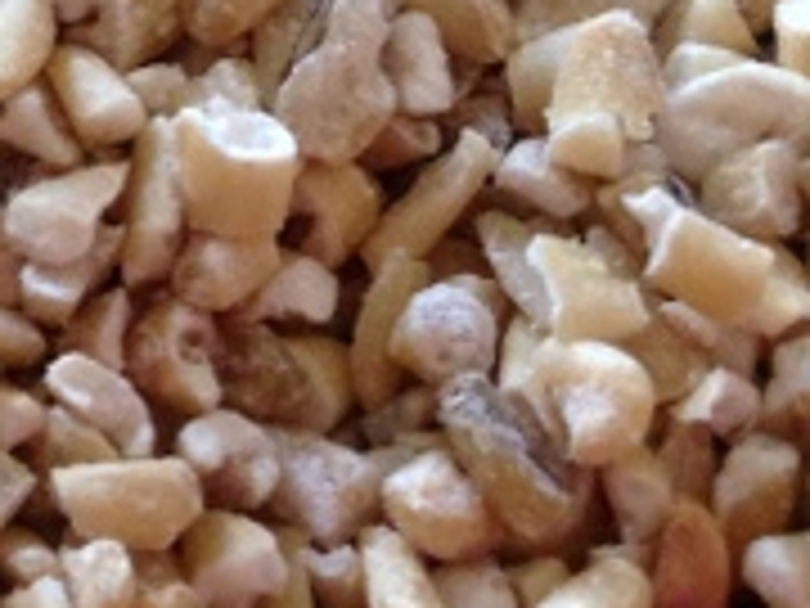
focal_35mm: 147
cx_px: -846
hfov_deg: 11.9
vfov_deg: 9.9
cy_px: -149
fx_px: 3440
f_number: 2.4
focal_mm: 4.12
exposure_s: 1/20
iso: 125
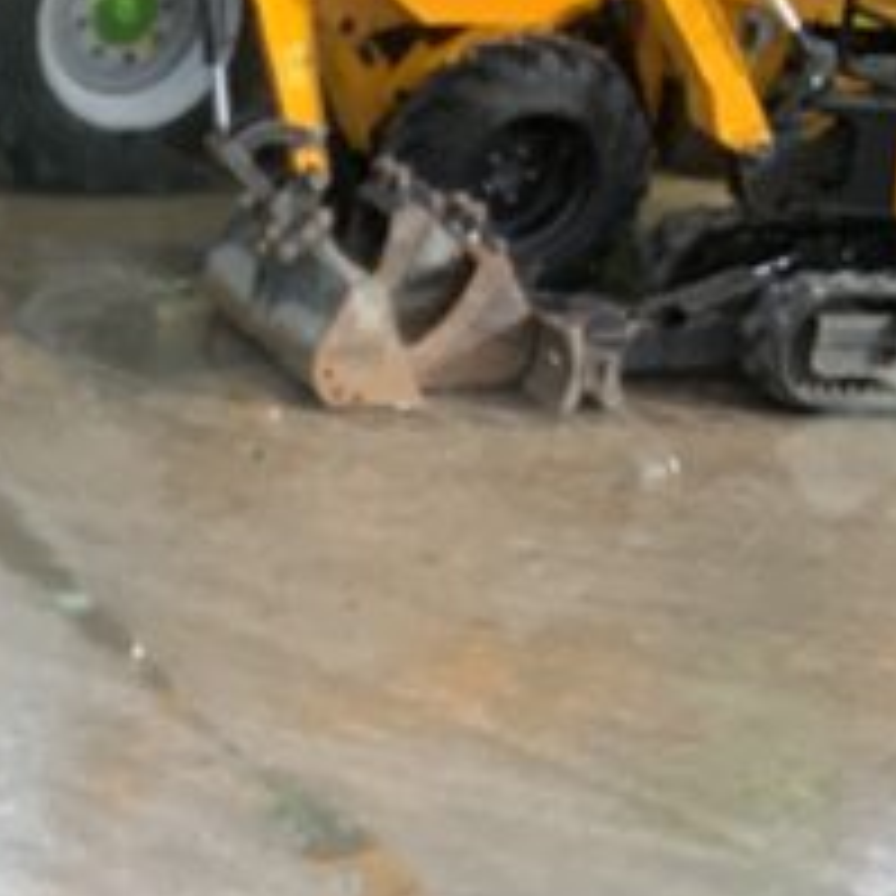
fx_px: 3866
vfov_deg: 12.5
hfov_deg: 12.4
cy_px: 1409
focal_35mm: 132
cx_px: -563
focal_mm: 3
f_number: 1.8
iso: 16
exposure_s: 1/272
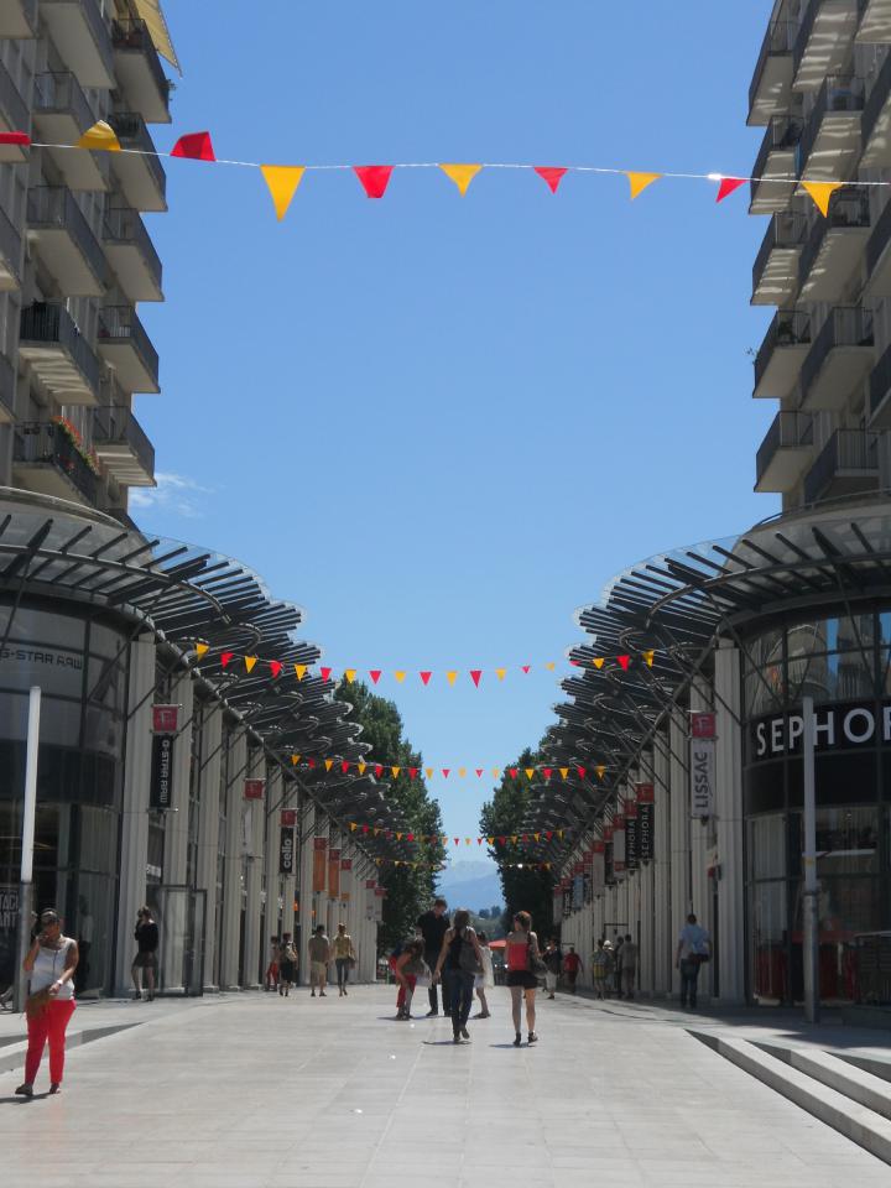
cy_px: 594
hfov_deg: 27.0
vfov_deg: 35.5
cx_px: 446
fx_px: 1853
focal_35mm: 54
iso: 80
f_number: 4.8
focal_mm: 9.8
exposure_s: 1/800
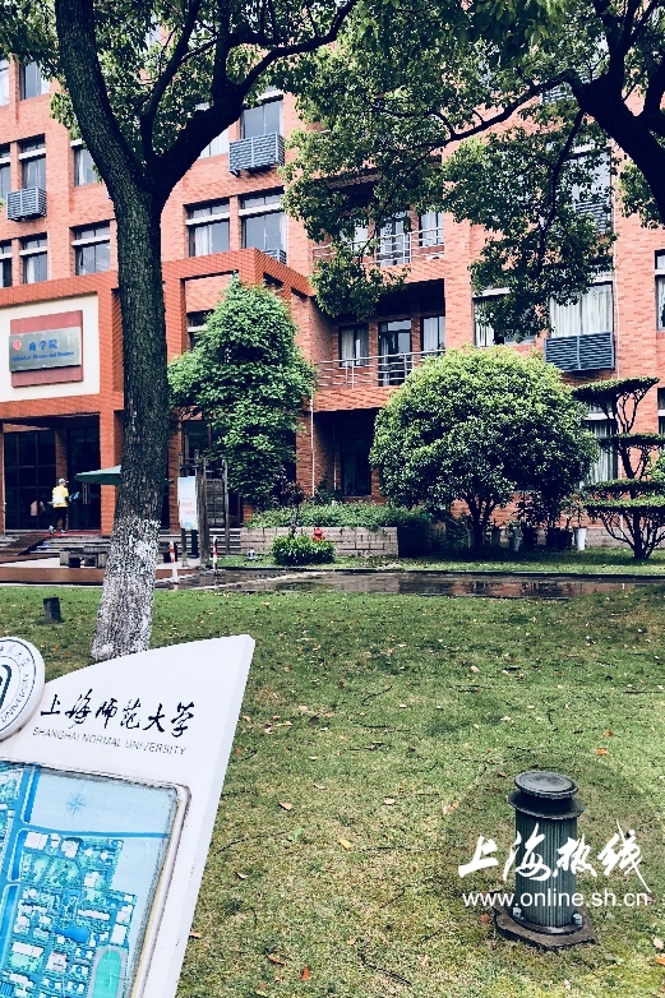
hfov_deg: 43.6
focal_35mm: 30
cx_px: 309
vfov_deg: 61.9
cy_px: 493
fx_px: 832
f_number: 1.8
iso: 50
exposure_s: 1/120
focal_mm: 4
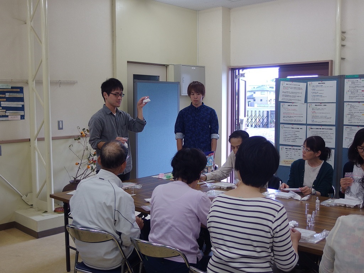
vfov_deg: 37.7
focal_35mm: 38
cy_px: 136
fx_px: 400
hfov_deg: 49.0
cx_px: 182
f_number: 2
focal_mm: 8.1
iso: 100
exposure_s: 1/160
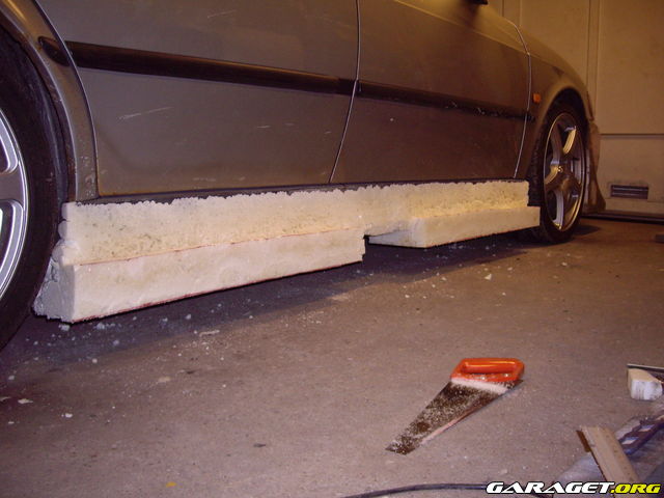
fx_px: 729
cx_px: 332
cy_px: 249
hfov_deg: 49.0
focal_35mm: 38
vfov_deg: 37.7
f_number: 2.7
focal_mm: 6.2
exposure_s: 1/40
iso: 200
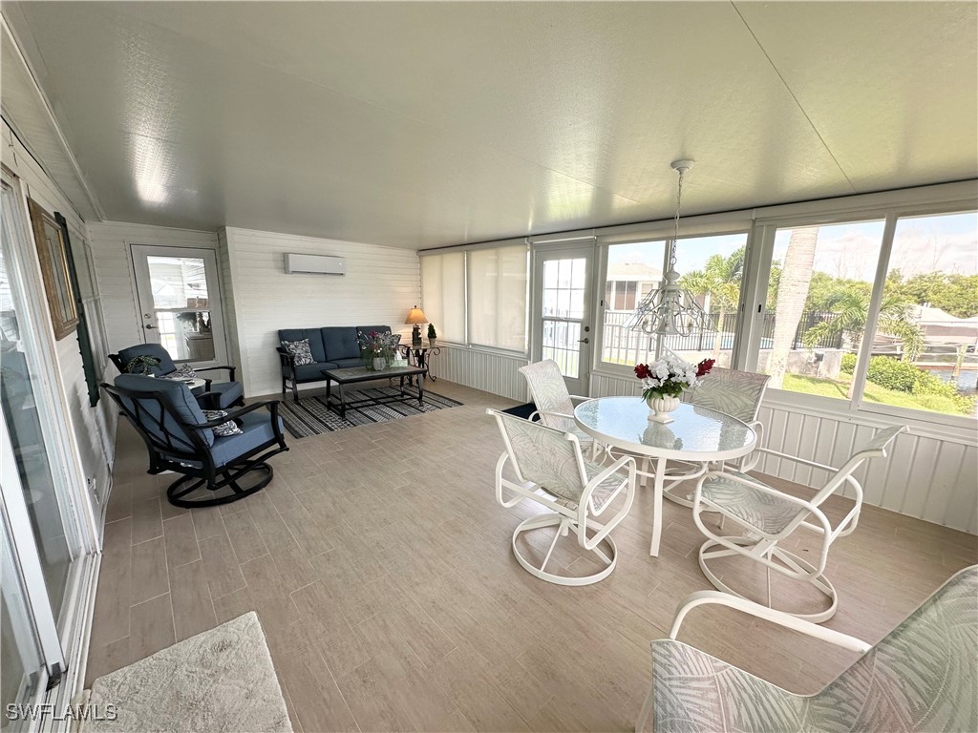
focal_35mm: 14
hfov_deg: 102.1
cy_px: 366
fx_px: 396
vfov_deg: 85.7
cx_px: 489
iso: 80
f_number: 2.2
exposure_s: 1/99
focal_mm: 2.22
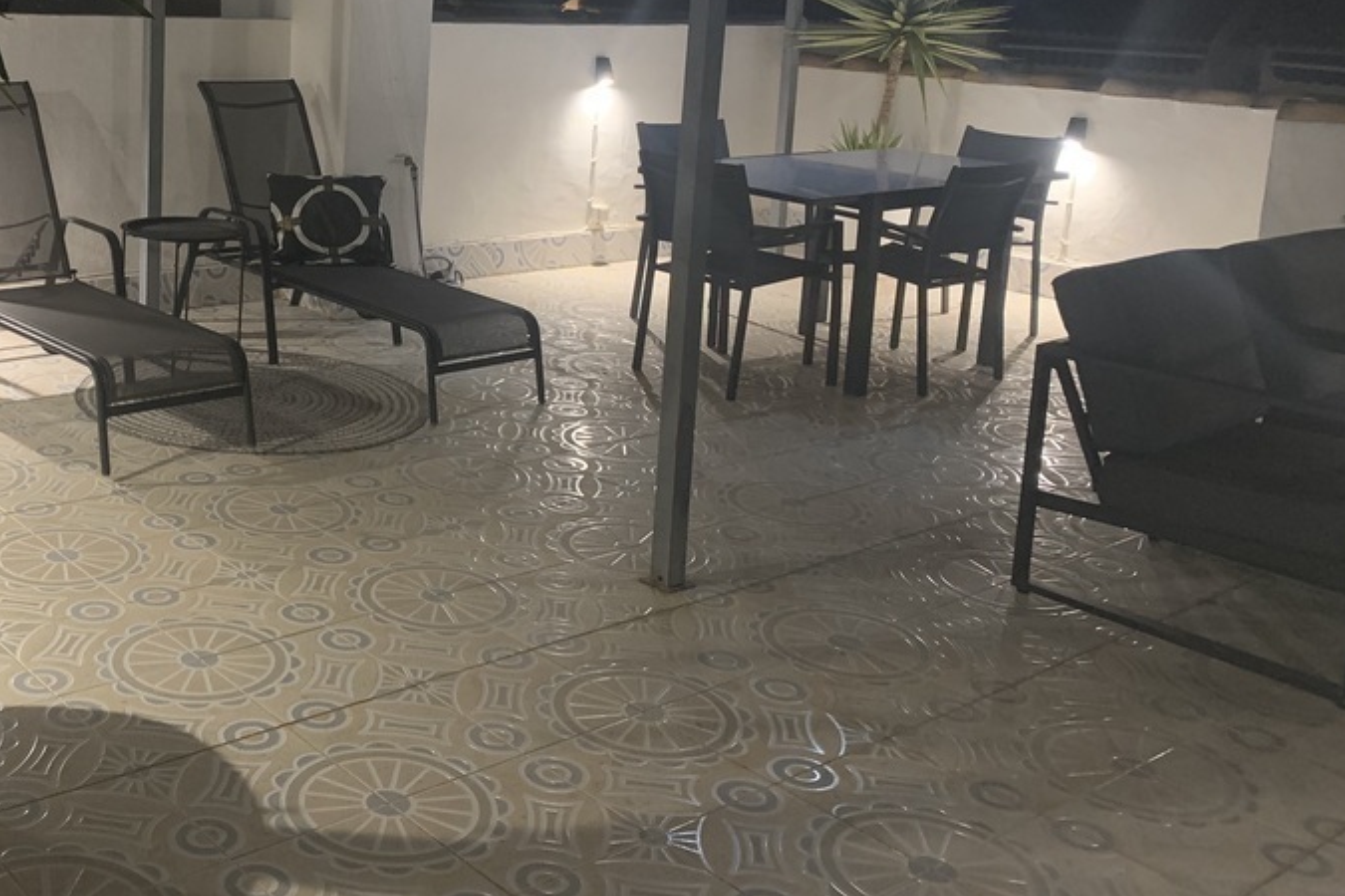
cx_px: 347
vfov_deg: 32.2
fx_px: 1532
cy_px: 259
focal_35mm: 41
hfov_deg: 45.8
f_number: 1.8
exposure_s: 1/24
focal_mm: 4.25
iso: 400
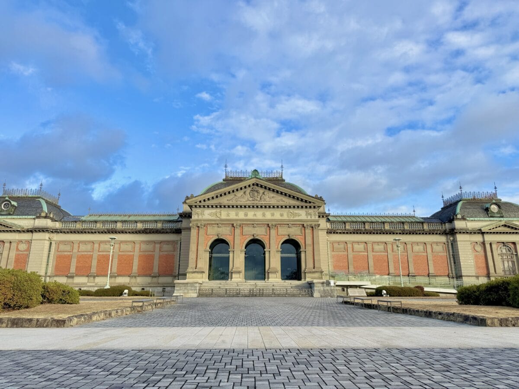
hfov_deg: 71.6
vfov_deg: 56.8
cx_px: 260
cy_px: 194
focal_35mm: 24
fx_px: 360
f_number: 1.78
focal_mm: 6.76
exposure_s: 1/2611
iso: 80
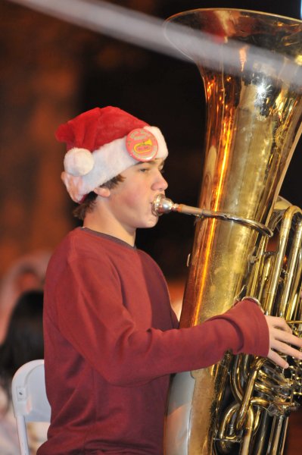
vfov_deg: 6.9
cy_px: 228
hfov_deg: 4.6
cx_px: 151
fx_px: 3781
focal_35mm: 300
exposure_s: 1/40
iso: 800
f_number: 2.8
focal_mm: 200
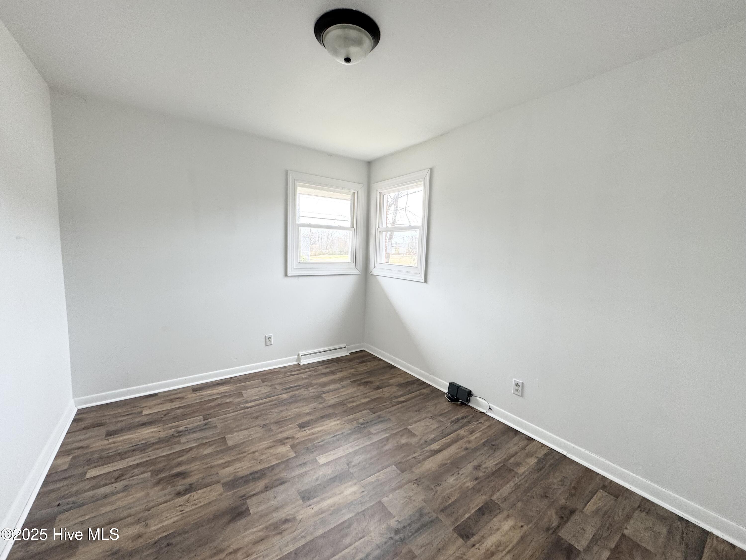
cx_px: 373
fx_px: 302
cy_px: 280
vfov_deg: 85.7
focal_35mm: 14
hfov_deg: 102.1
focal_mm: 2.22
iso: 64
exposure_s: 1/99
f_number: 2.2
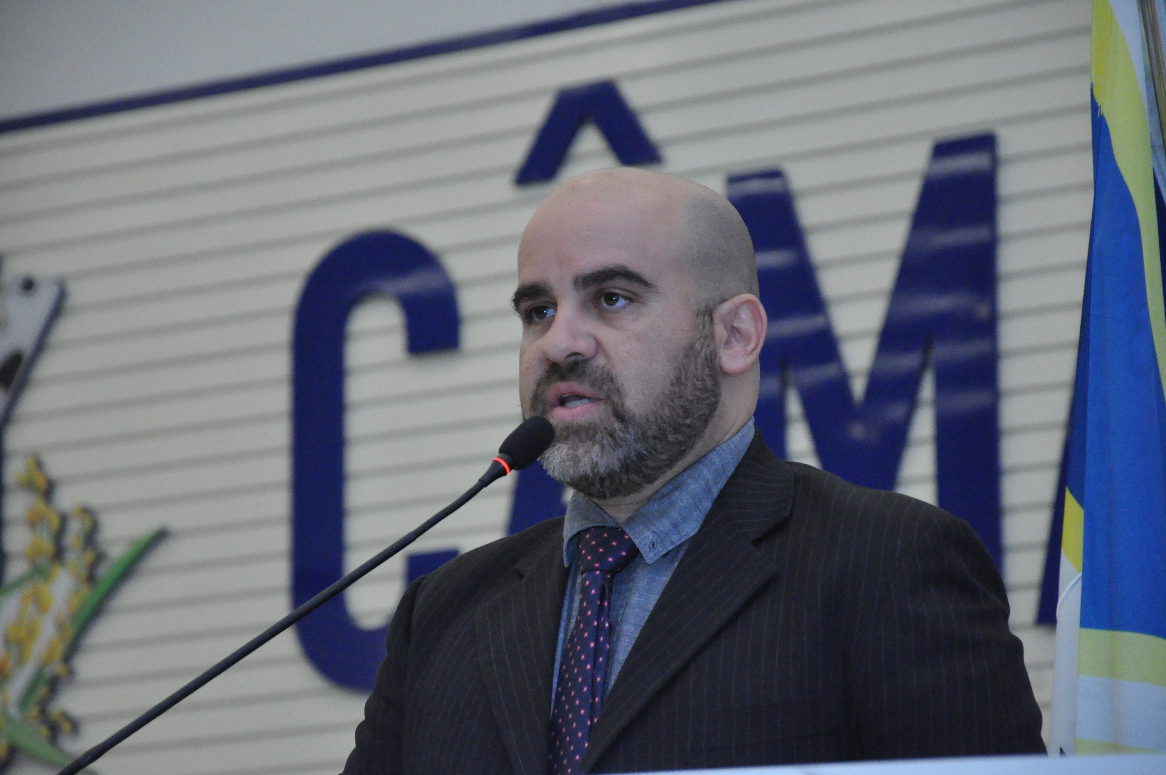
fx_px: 5095
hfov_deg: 13.1
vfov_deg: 8.7
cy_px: 388
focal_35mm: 158
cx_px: 583
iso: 3200
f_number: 5.6
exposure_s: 1/160
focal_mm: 105
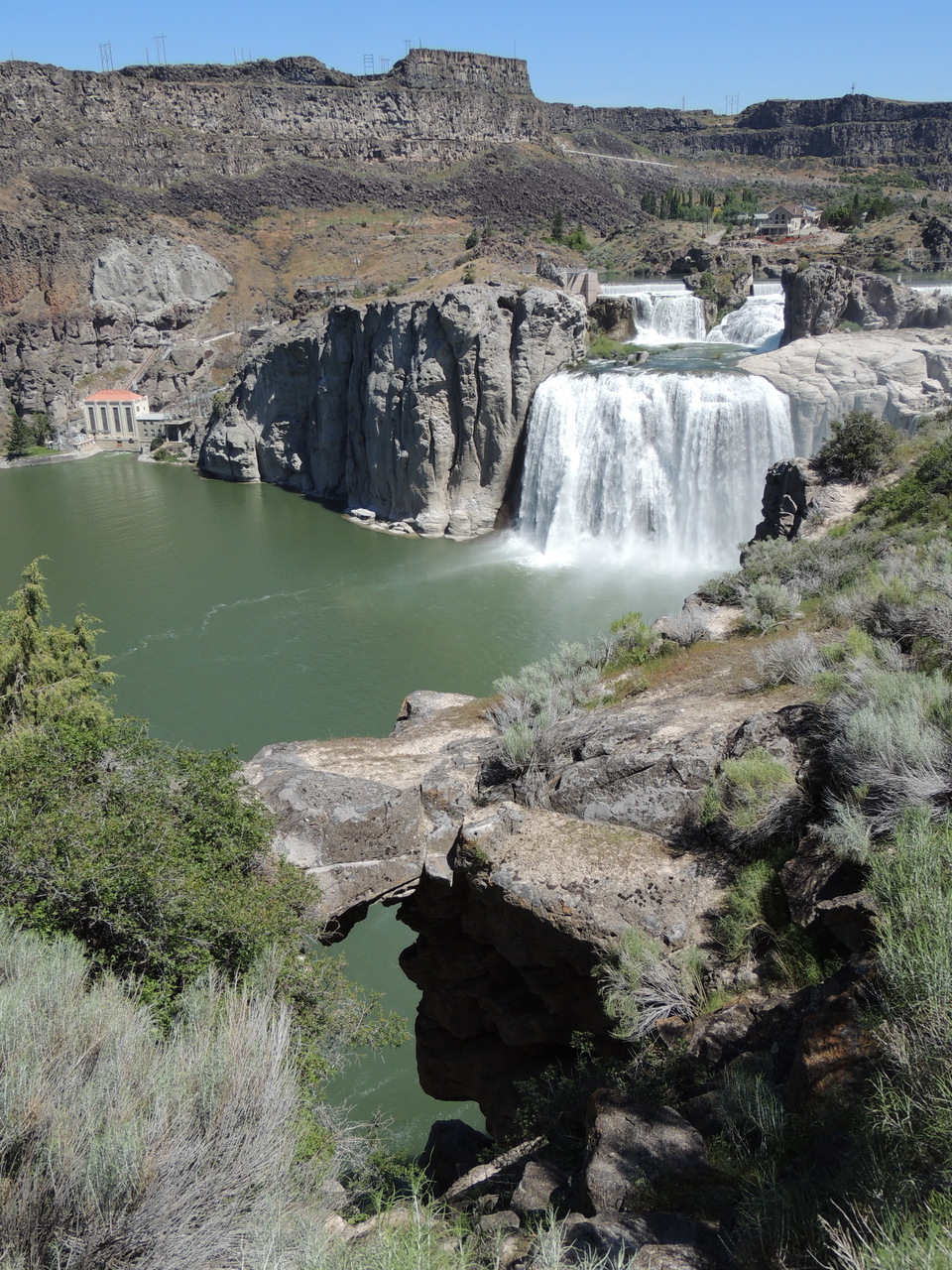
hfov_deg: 46.8
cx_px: 476
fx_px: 1100
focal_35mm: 30
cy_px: 635
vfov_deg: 60.0
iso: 100
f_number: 3.1
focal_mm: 5.3
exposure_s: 1/1250
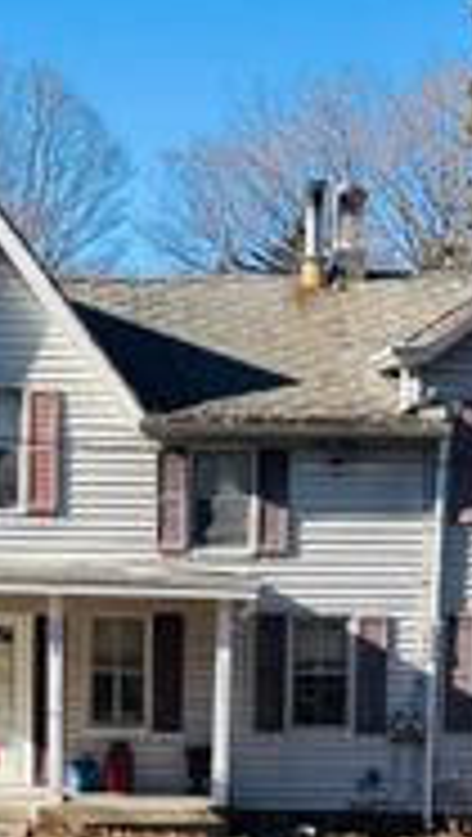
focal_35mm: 76
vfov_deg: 27.1
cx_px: 108
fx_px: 1686
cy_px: 722
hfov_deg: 15.8
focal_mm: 5.96
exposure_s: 1/1667
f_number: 1.6
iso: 50
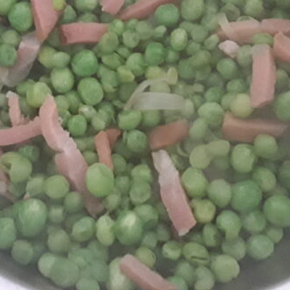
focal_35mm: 51
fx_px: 483
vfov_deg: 32.7
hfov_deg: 33.3
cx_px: 124
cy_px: 70
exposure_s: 1/17
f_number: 1.9
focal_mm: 2.91
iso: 500
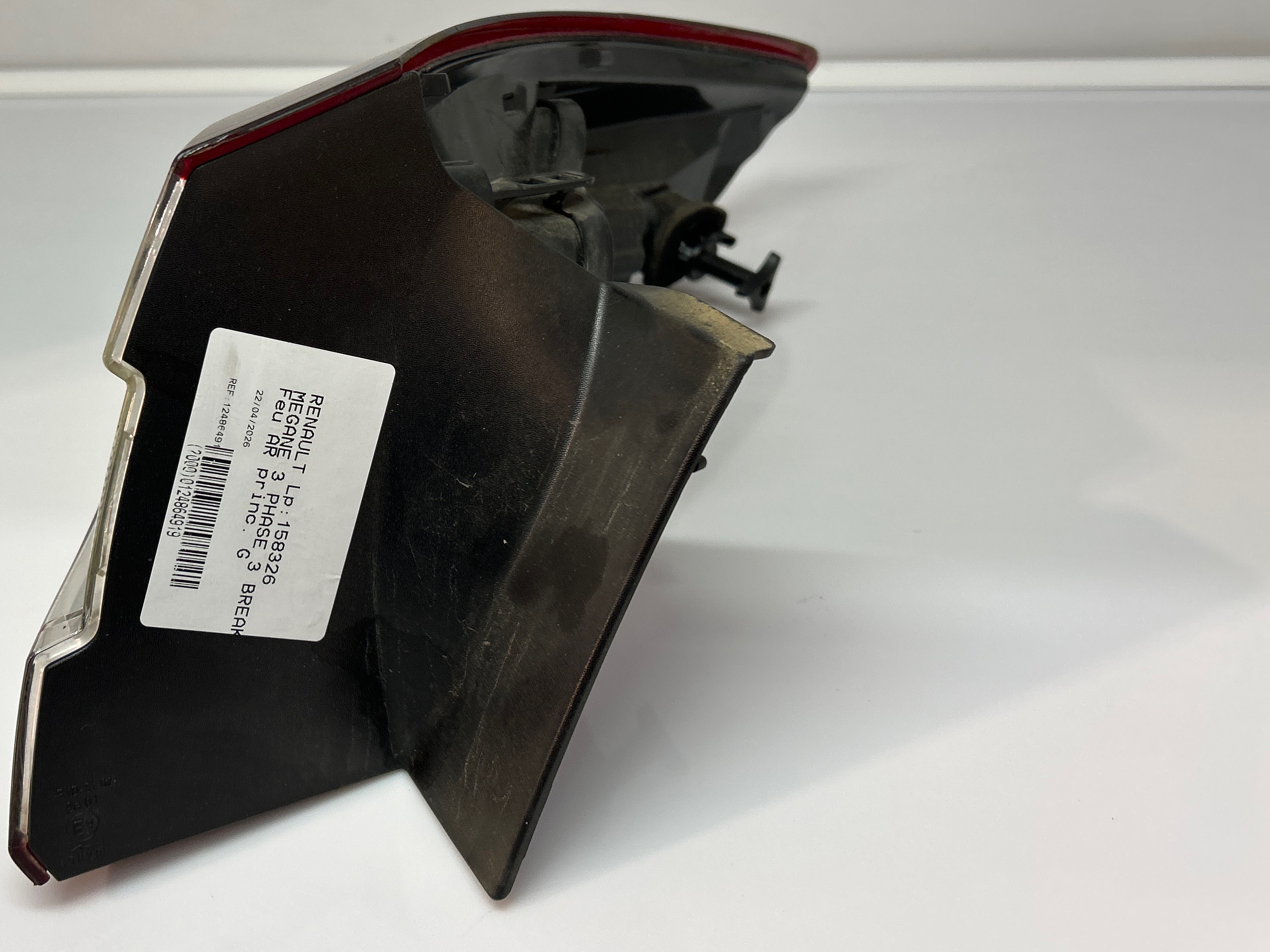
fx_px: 1321
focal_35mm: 36
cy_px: 379
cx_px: 392
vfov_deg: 39.5
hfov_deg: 50.1
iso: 64
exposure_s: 1/100
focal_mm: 5.7
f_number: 1.5
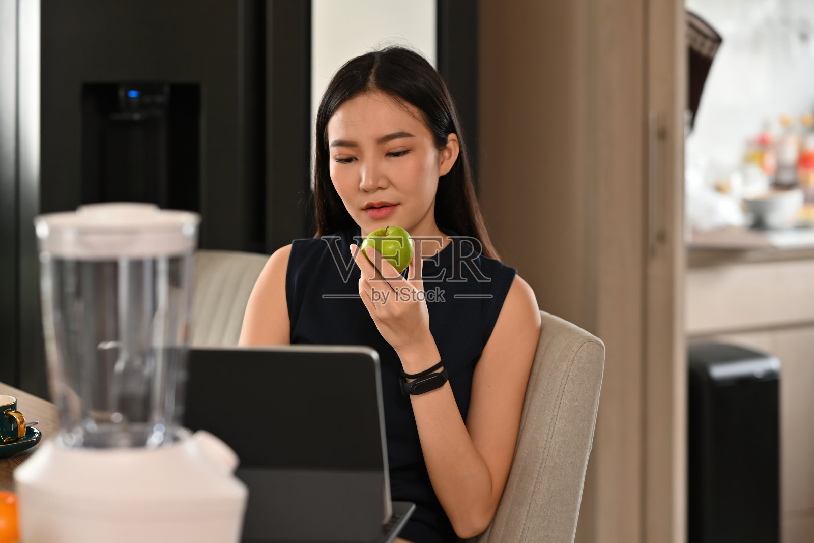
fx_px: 1922
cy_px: 272
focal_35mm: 85
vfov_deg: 16.1
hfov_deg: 23.9
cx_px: 407
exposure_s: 1/80
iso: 320
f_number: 2.8
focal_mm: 85
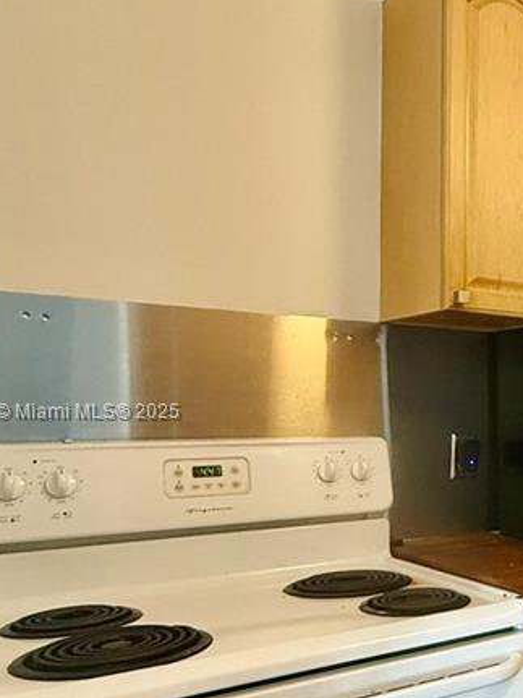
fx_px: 786
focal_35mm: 39
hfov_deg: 31.4
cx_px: 612
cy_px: 413
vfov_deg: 47.6
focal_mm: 2.22
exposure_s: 1/60
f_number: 2.2
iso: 400
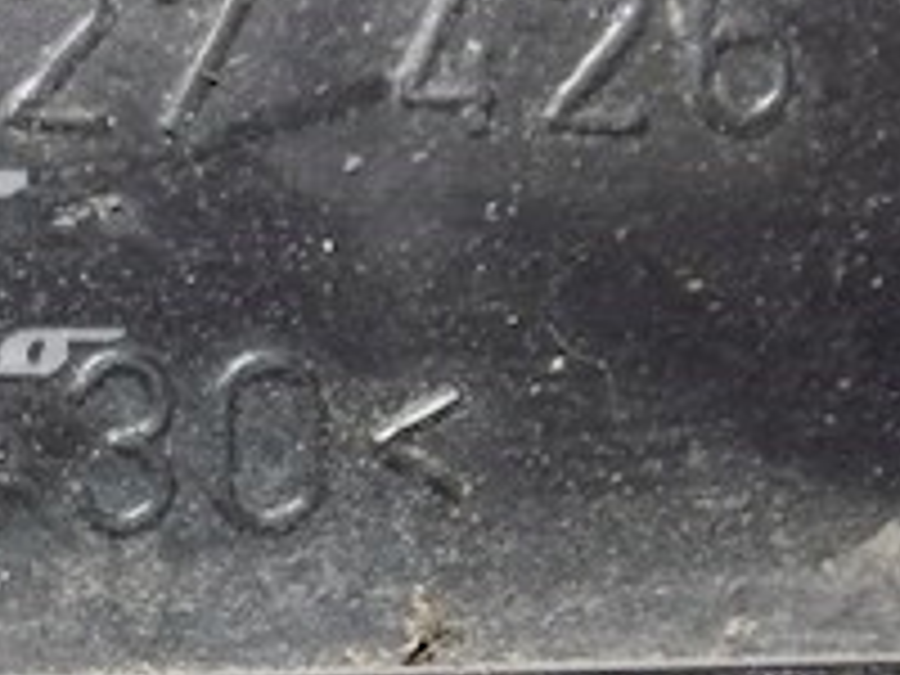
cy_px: 306
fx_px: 4914
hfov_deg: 10.2
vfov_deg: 7.9
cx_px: -418
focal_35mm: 189
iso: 200
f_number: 4
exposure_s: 1/30
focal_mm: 10.5
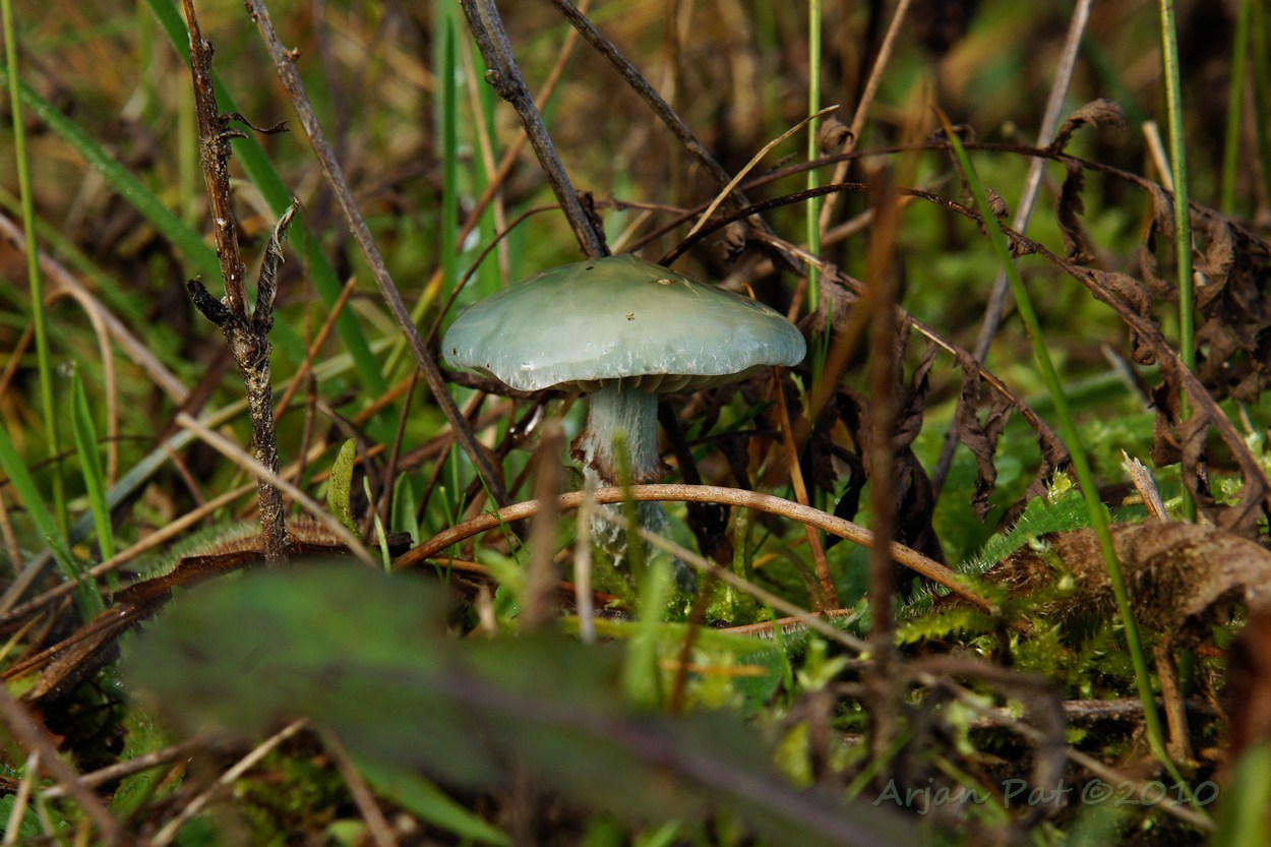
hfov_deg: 13.0
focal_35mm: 158
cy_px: 424
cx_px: 636
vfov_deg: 8.7
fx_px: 5560
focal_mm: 105
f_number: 16
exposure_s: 1/40
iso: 200
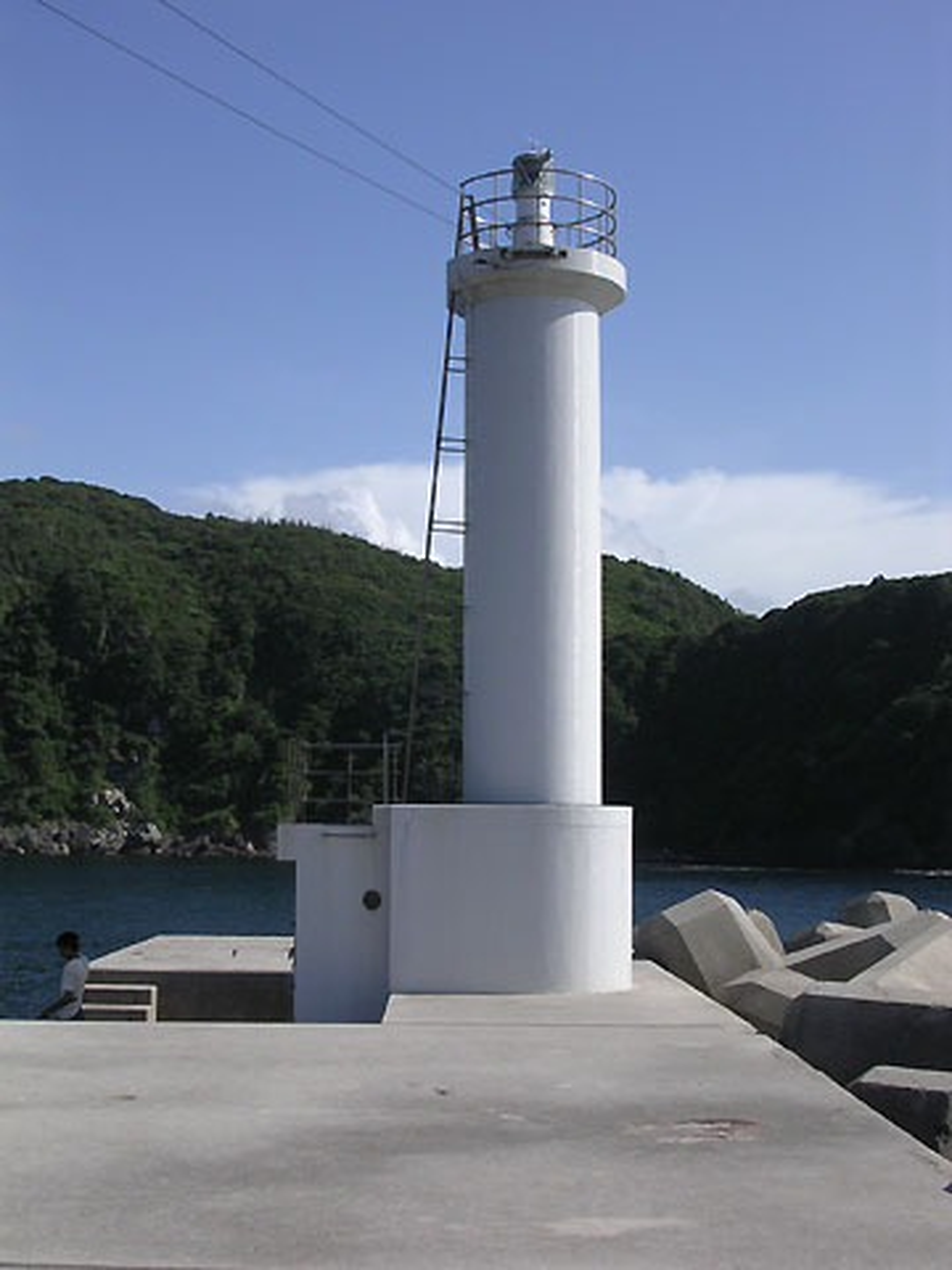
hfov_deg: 31.5
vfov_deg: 41.2
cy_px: 635
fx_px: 1687
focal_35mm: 46
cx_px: 476
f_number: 6.1
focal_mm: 7.1
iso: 100
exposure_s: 1/402
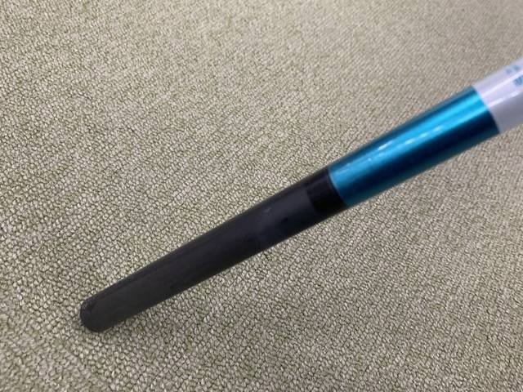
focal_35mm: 26
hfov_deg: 67.3
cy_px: 196
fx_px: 393
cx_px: 262
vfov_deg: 53.1
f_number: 1.8
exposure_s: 1/60
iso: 160
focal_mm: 4.25
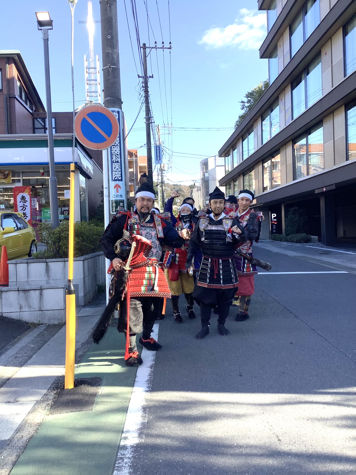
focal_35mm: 31
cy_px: 238
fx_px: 425
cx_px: 178
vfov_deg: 58.4
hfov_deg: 45.4
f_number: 2.4
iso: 25
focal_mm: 3.3
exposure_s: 1/388
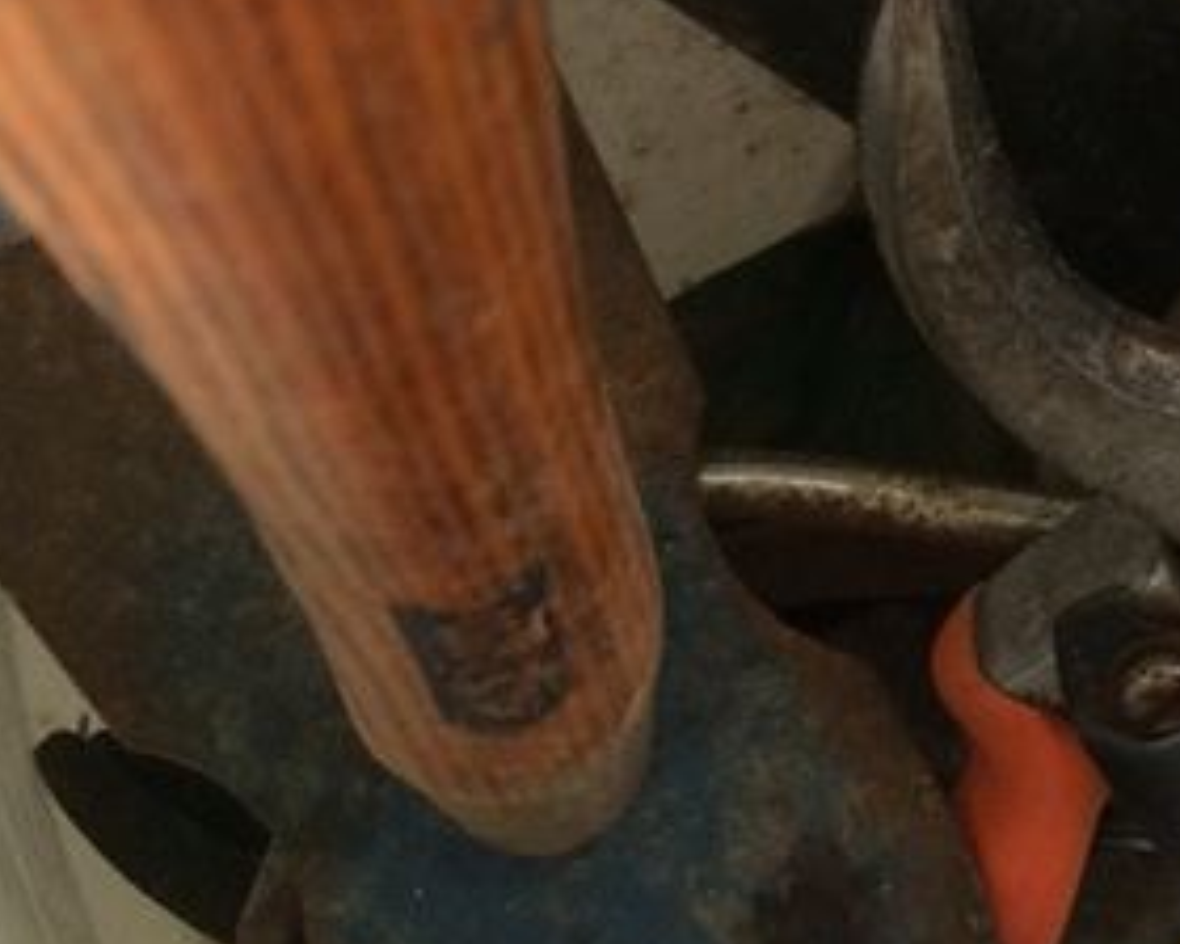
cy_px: -82
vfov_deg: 15.9
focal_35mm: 94
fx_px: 3283
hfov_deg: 19.3
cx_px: 1391
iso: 125
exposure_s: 1/30
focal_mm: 4.12
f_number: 2.2
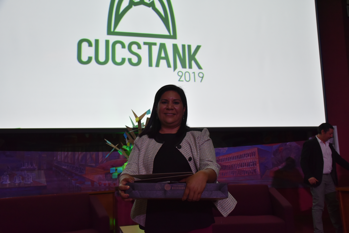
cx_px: 174
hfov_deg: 55.8
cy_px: 116
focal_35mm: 34
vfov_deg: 38.9
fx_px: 330
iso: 4000
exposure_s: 1/160
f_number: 6.3
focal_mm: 34
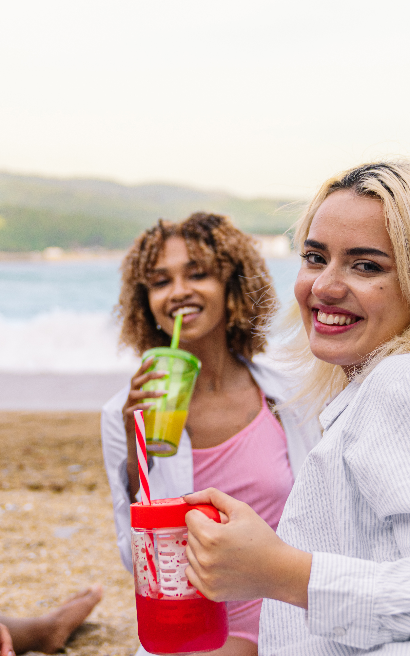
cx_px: 150
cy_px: 397
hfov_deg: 19.4
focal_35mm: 67
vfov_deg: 30.5
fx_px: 1198
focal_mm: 32
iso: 200
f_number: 2.8
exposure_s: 1/1250
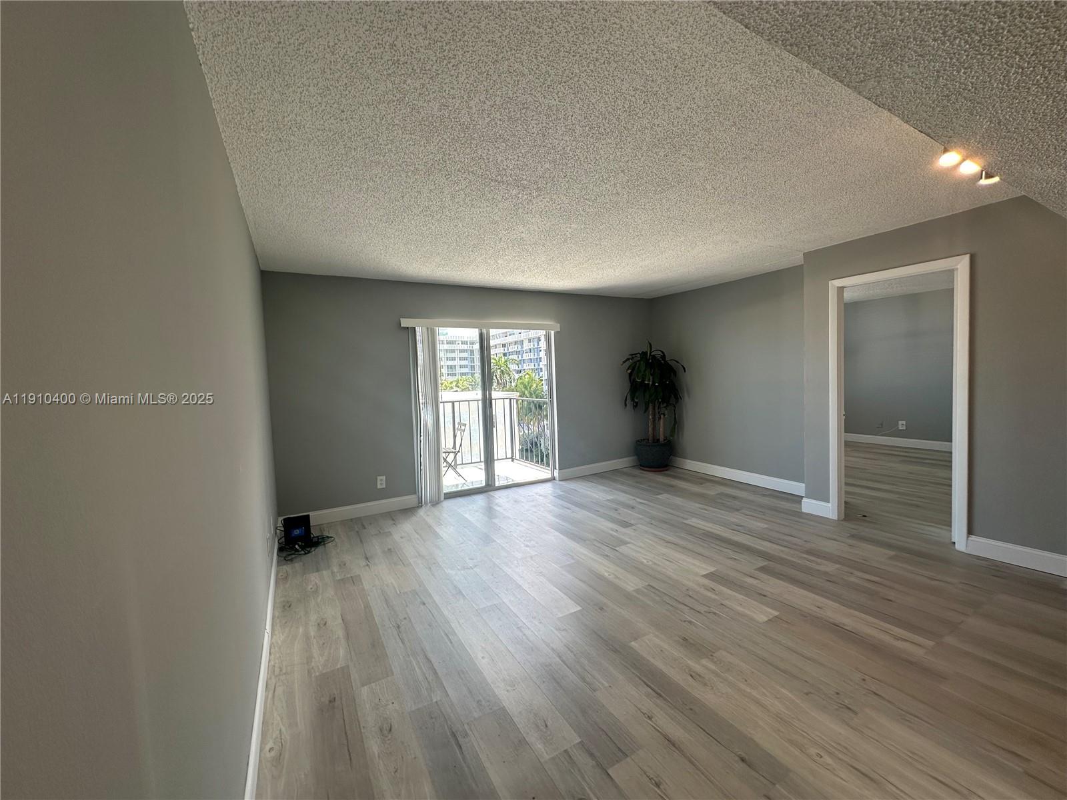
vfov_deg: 85.7
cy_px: 400
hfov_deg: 102.1
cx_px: 534
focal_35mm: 14
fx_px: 432
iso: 40
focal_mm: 2.22
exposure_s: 1/174
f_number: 2.2
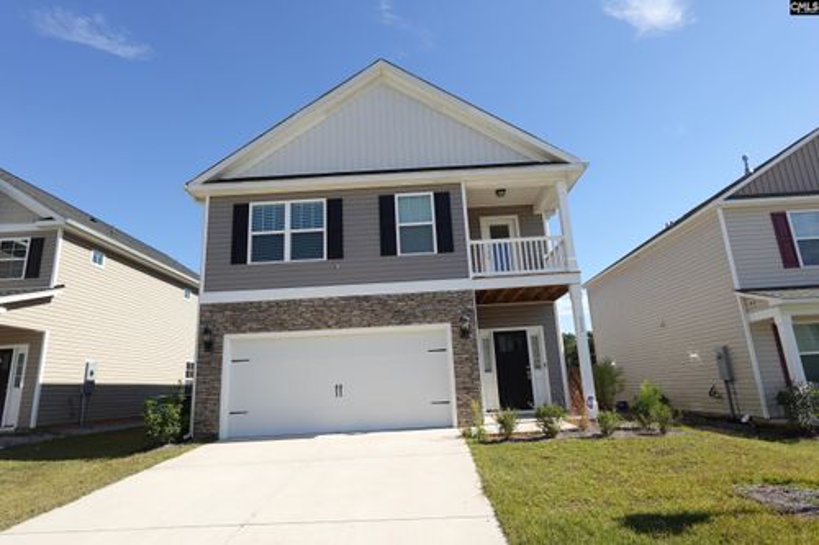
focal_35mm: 20
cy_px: 272
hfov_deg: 84.0
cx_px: 410
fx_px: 455
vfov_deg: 61.9
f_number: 2
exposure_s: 1/2500
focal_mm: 7.6
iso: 125
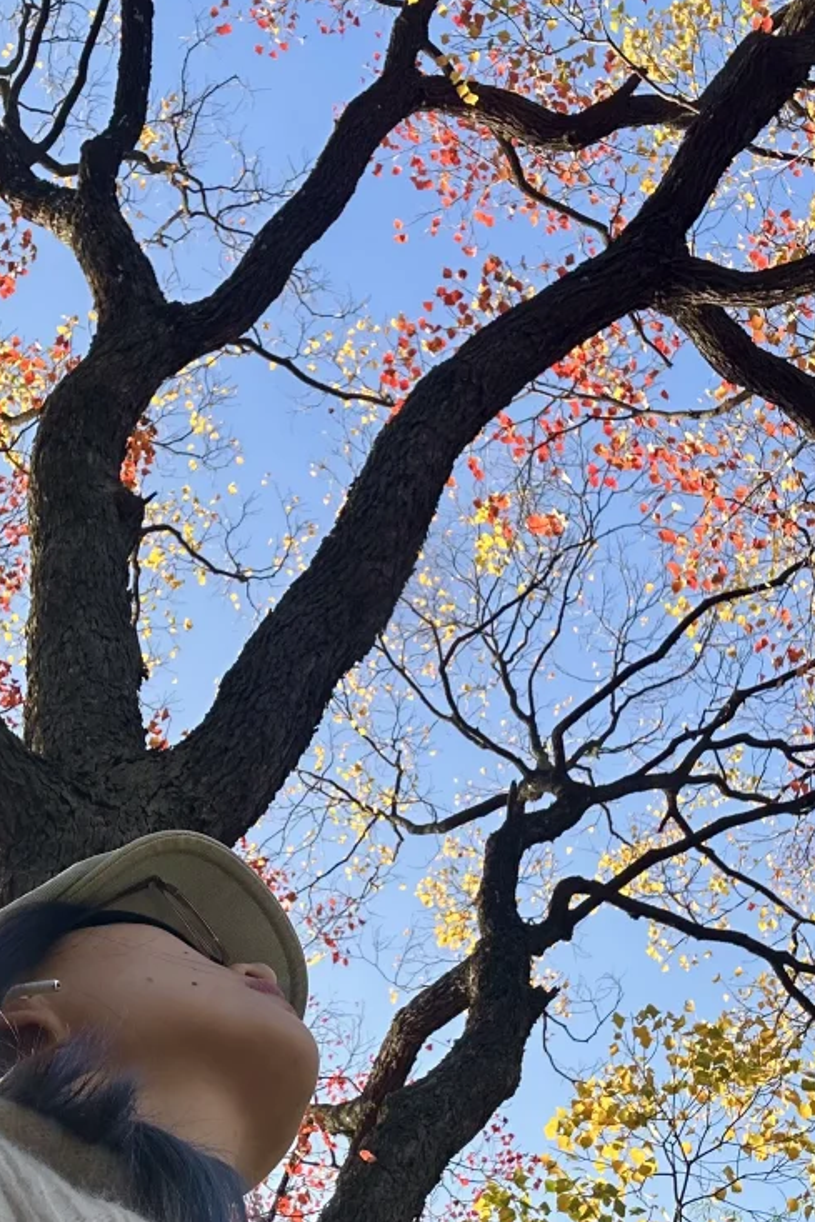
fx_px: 1595
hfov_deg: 28.6
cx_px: 345
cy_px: 710
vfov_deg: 41.8
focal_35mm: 47
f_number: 1.9
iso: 25
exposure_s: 1/395
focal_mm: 2.69
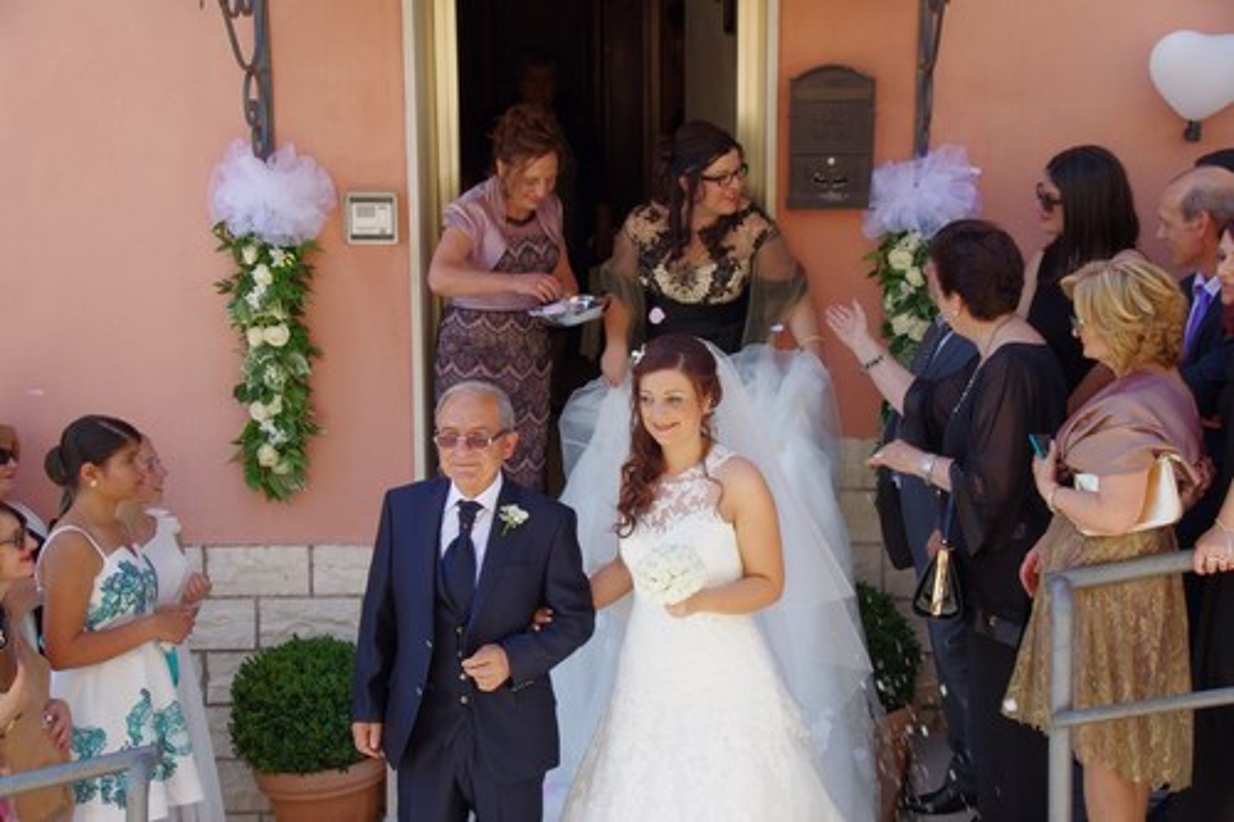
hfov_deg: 31.2
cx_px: 617
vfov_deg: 21.1
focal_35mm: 64
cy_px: 411
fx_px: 2210
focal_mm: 43
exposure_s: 1/250
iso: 640
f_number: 8
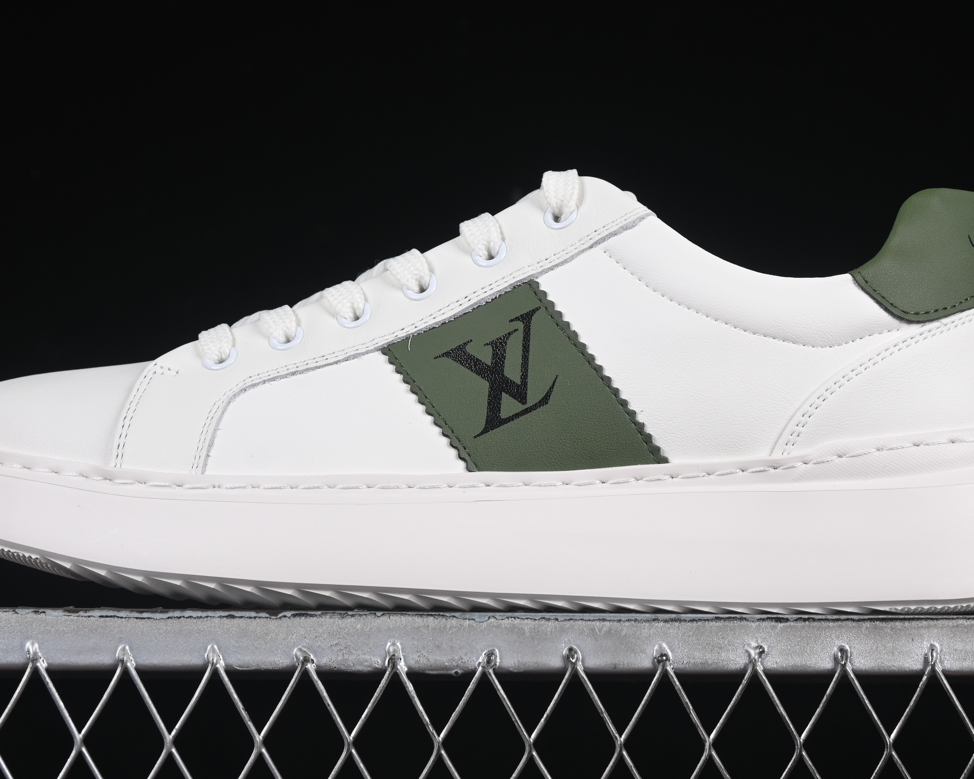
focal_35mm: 117
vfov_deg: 13.2
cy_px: 276
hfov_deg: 16.4
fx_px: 3373
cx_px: 494
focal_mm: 50
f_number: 8
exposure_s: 1/80
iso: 160
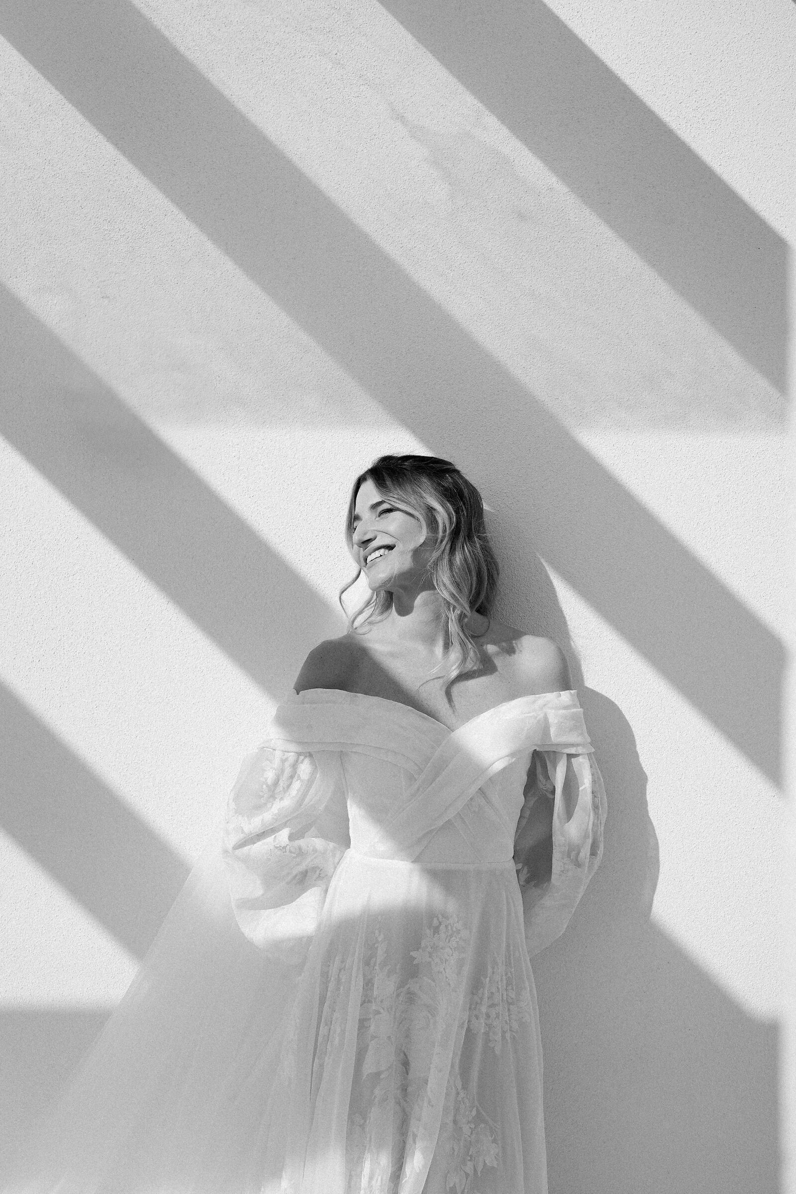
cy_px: 597
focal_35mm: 50
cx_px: 398
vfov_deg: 39.6
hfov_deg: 27.0
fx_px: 1658
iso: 200
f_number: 5
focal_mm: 50
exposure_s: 1/3200
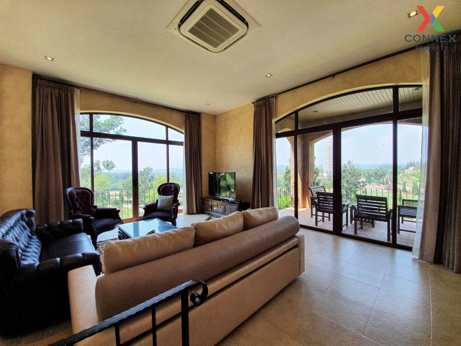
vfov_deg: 89.9
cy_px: 173
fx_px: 173
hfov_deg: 106.2
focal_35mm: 13
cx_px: 230
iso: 50
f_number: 2.2
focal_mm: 1.8
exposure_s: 1/332
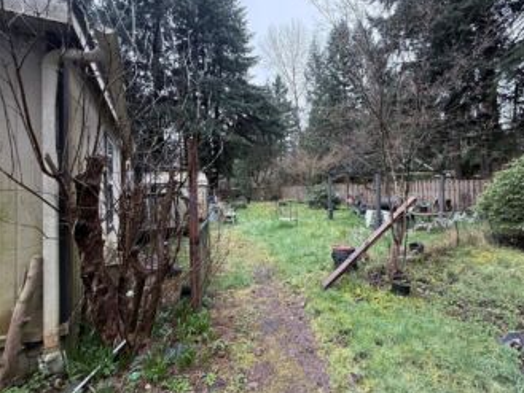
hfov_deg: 89.7
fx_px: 257
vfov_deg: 74.6
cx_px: 317
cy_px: 180
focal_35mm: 17
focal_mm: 2.22
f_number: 2.2
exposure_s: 1/99
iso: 100
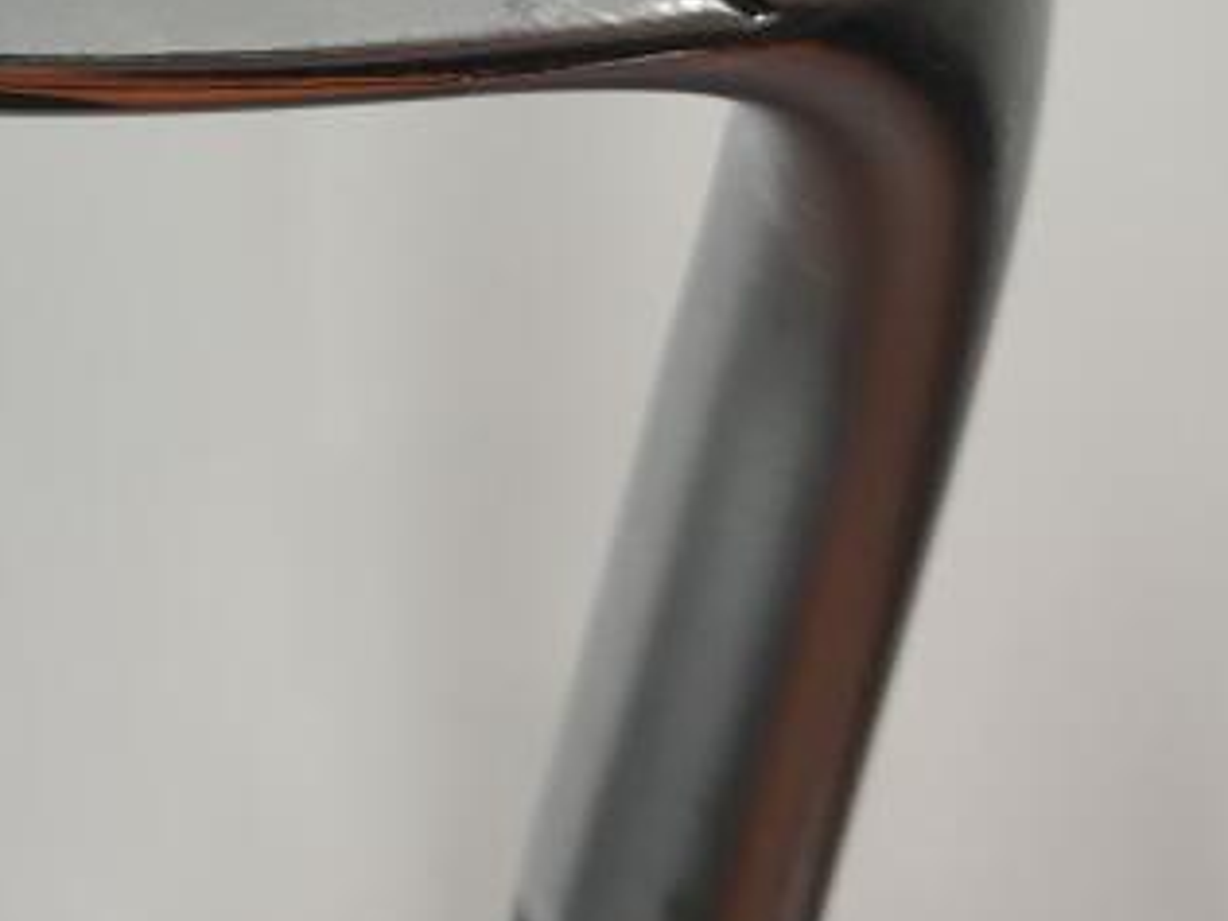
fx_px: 3015
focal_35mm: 85
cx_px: -319
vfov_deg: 16.2
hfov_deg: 21.1
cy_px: -365
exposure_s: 1/120
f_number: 1.8
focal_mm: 3.99
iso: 25
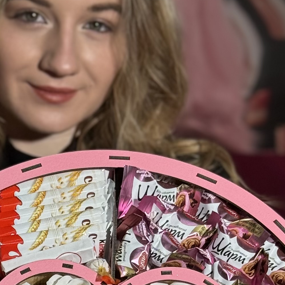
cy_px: 304
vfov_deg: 10.1
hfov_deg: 10.1
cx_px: 25
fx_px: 1602
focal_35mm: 172
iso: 64
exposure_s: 1/514
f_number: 1.78
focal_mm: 6.76
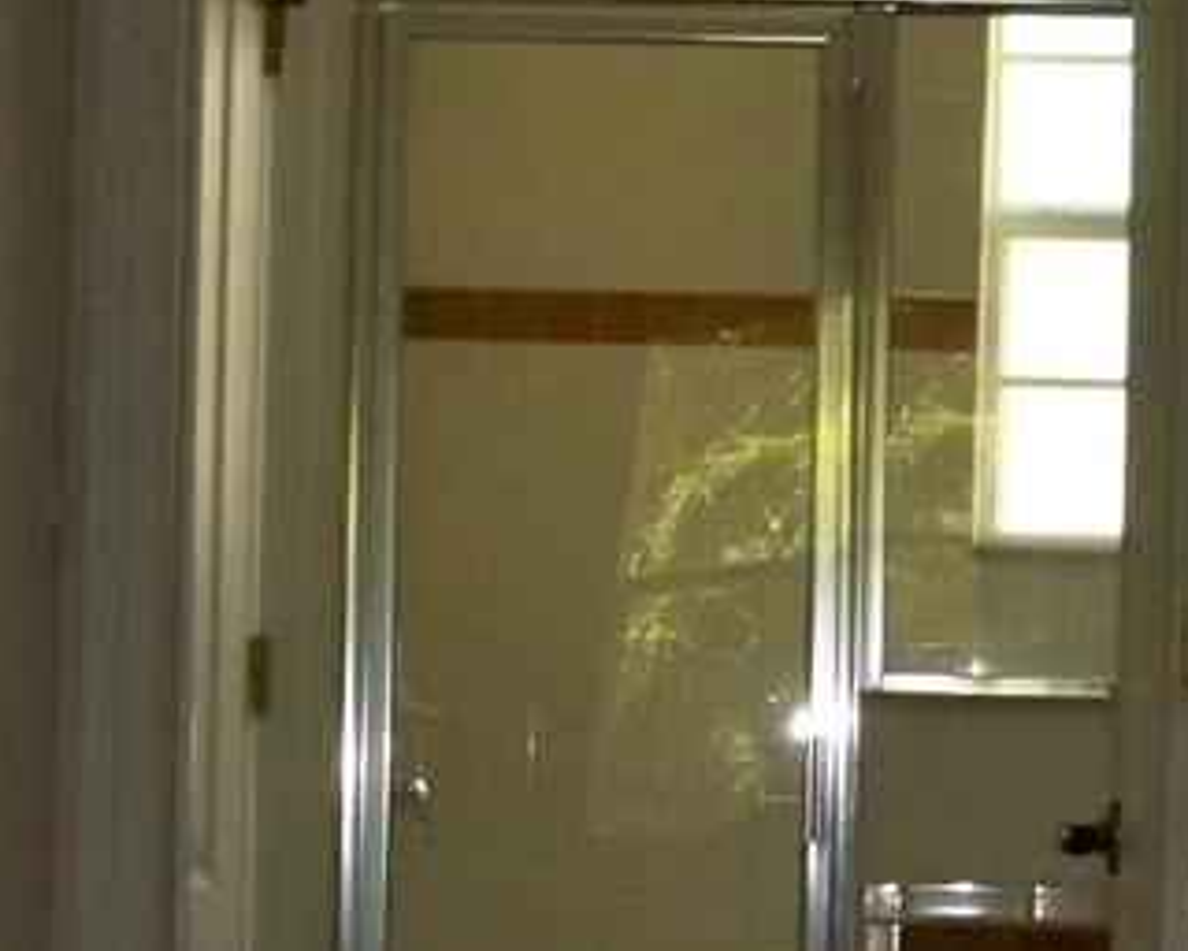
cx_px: 557
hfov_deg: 11.3
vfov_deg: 8.9
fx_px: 6012
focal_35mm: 171
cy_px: 1148
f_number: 3.5
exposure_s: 1/30
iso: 200
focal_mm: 6.2
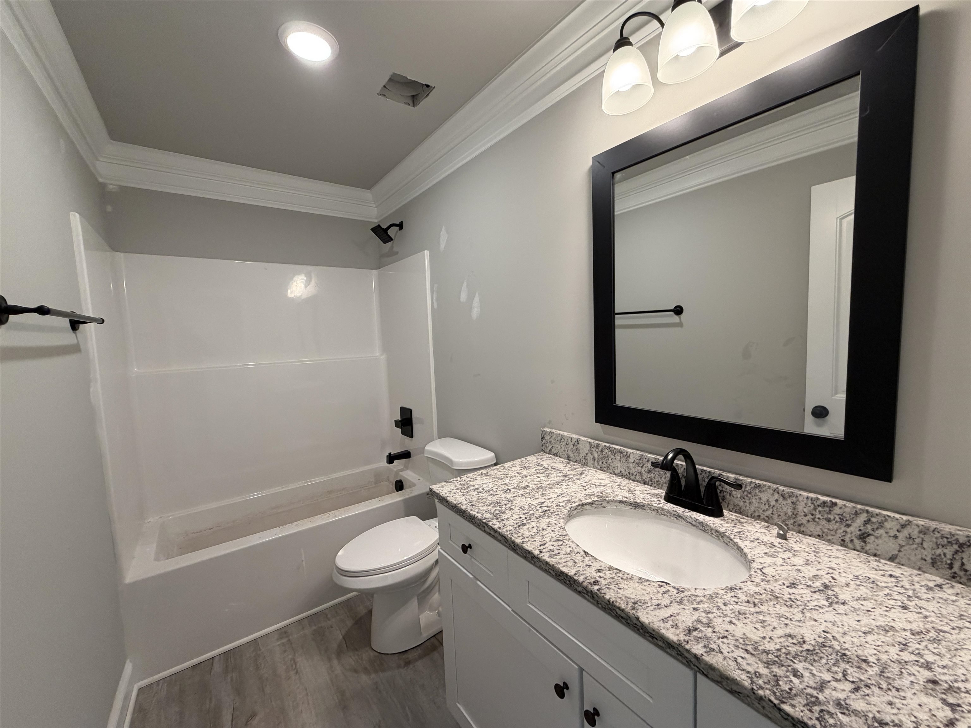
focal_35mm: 14
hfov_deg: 102.1
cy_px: 364
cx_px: 486
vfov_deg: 85.7
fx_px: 393
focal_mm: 2.22
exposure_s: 1/120
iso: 200
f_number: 2.2
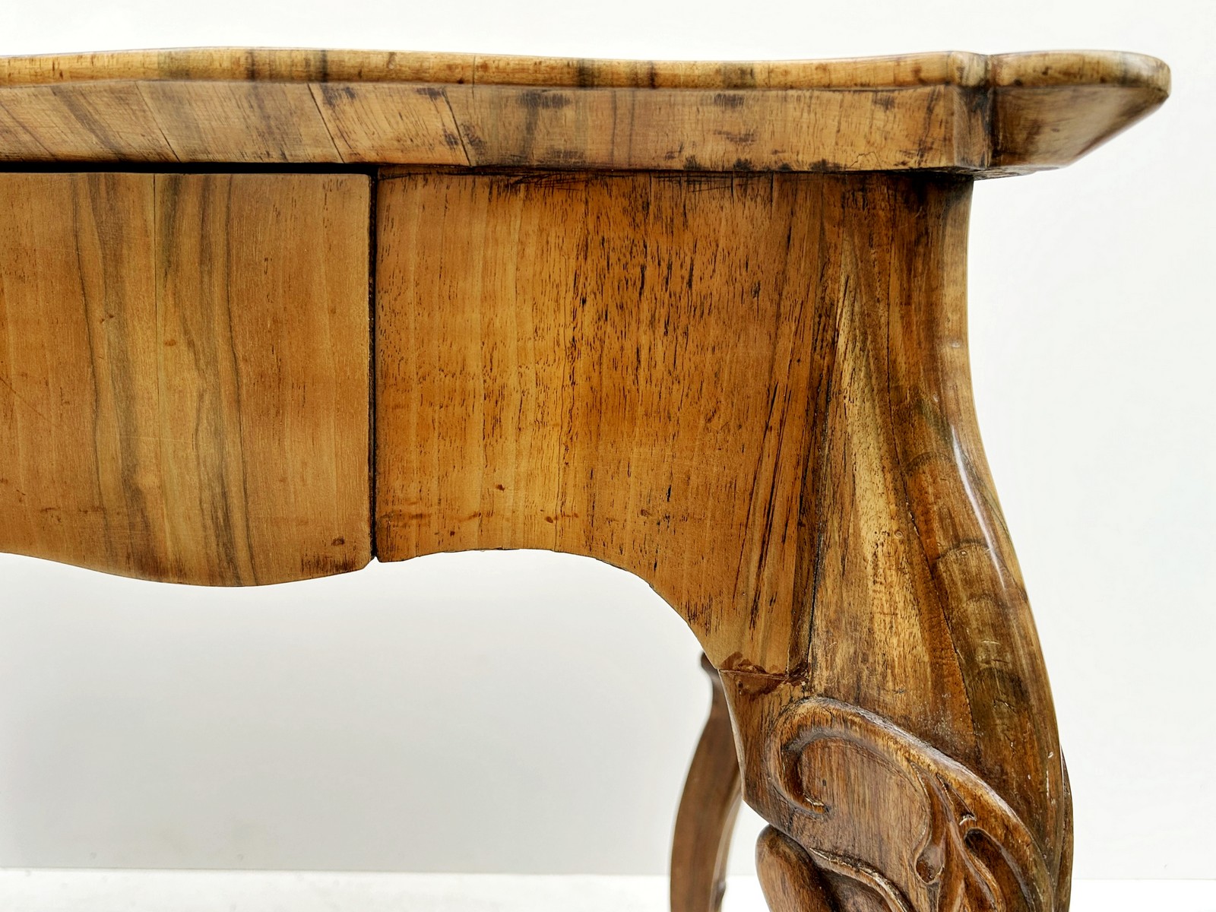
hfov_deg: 67.3
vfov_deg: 53.1
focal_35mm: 26
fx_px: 913
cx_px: 608
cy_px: 456
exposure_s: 1/780
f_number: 1.5
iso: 50
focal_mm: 5.7
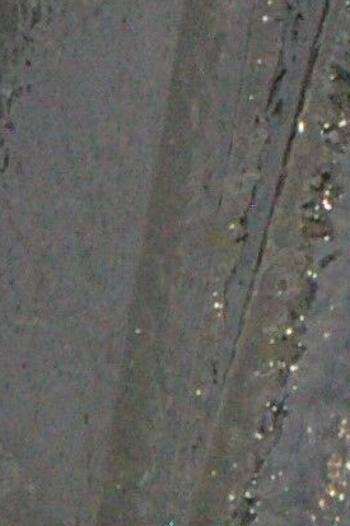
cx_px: 939
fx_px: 4145
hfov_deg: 4.7
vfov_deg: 7.0
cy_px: -580
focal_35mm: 284
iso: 1600
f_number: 16
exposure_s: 1/1000
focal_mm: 26
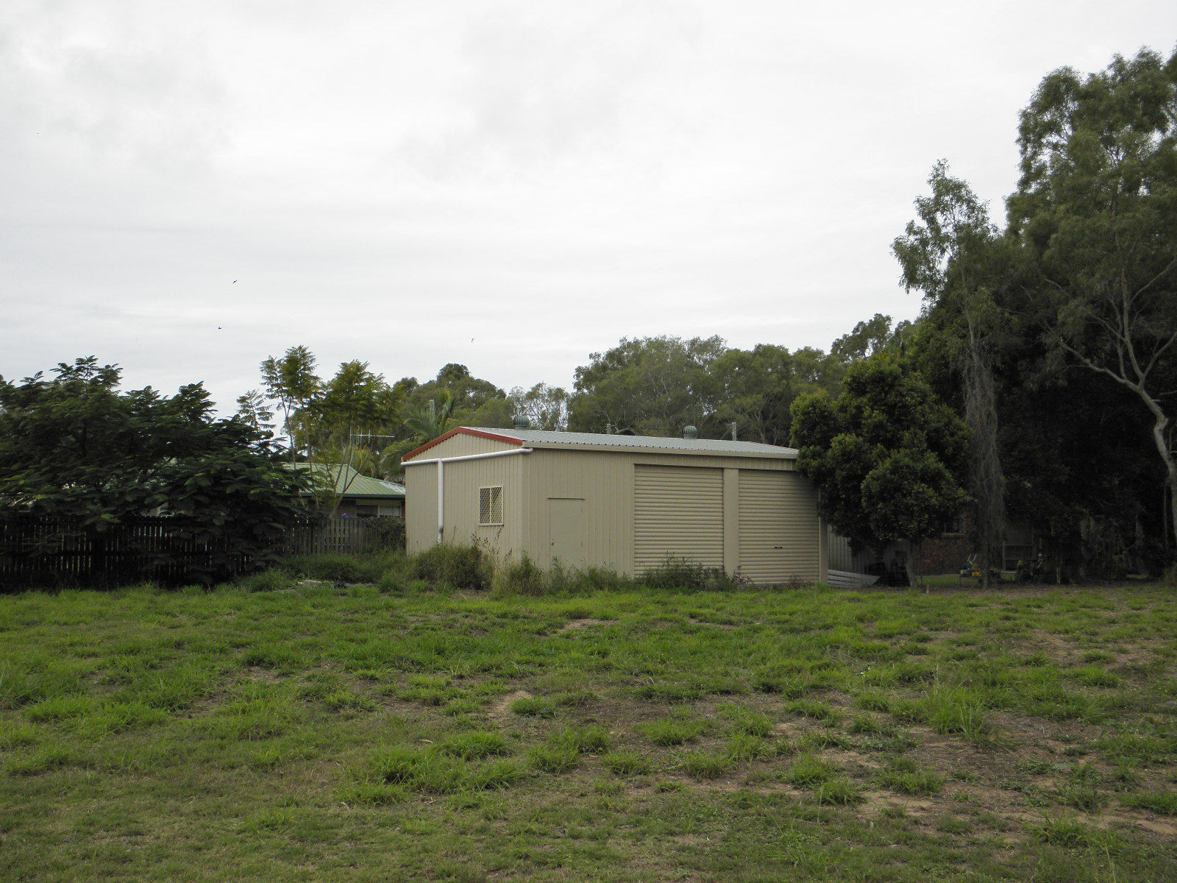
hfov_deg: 51.4
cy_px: 442
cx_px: 588
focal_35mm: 36
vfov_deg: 39.7
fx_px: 1224
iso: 100
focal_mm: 6.4
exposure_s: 1/320
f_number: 3.7
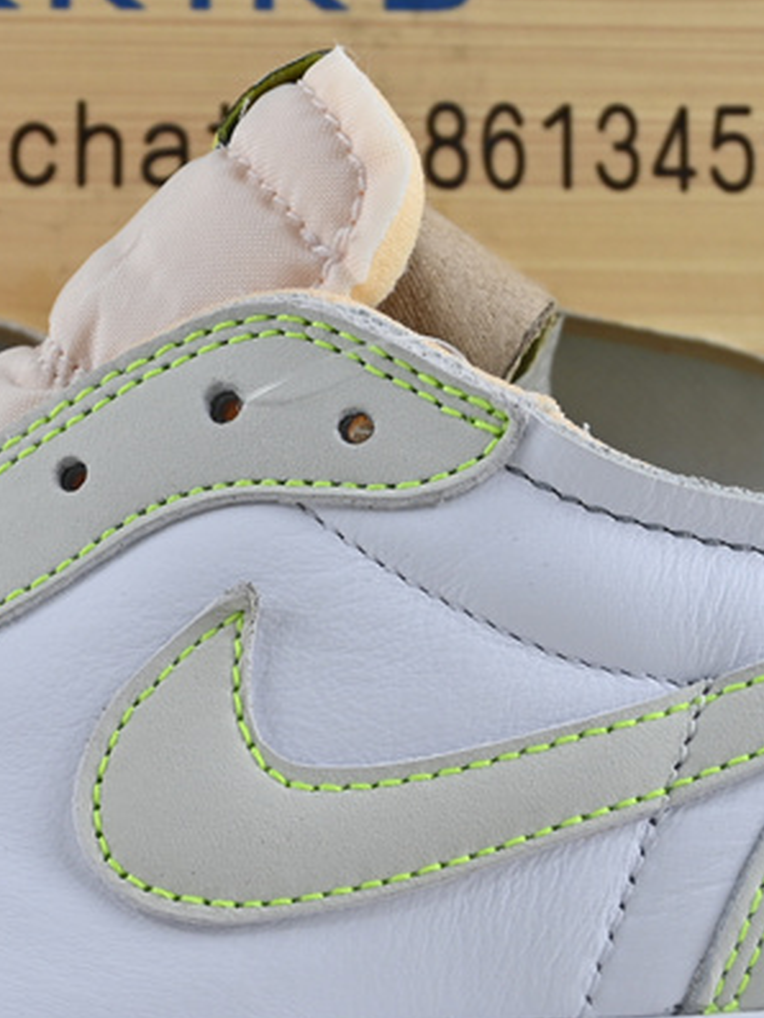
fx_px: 4484
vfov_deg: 12.9
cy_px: 728
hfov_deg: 9.7
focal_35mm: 152
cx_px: 90
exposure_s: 1/50
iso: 100
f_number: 5.3
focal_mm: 35
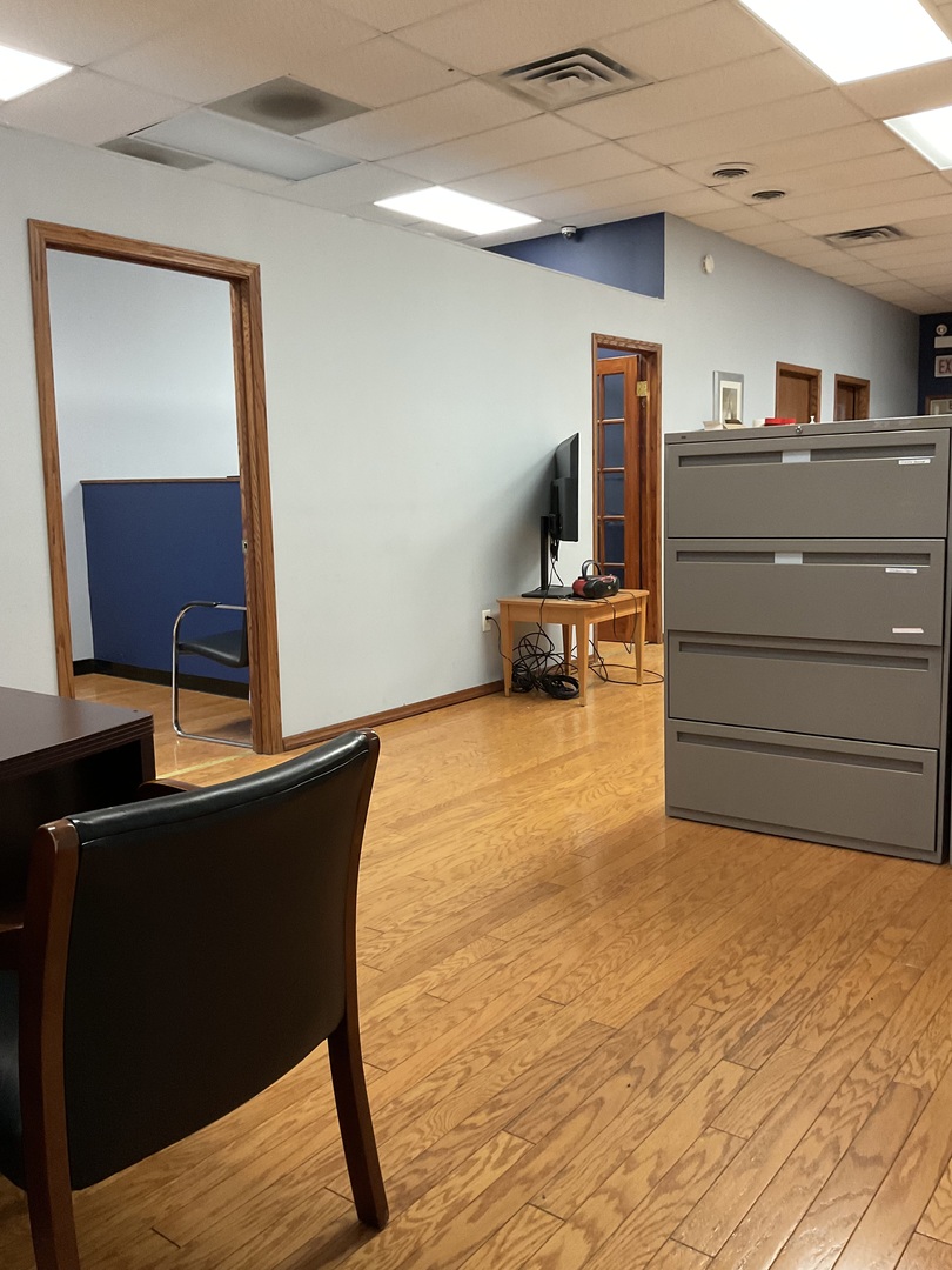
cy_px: 635
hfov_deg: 48.2
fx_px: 1063
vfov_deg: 61.7
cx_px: 476
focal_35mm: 29
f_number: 1.8
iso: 200
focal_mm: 3
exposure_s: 1/60
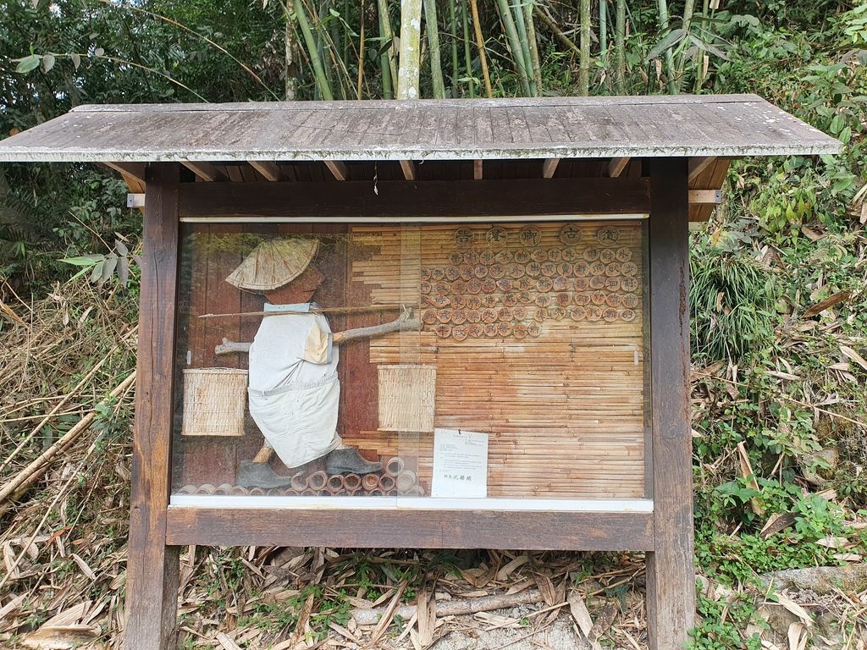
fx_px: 651
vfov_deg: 53.1
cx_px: 434
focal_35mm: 26
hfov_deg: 67.3
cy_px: 325
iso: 50
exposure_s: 1/188
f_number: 2.4
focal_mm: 4.32
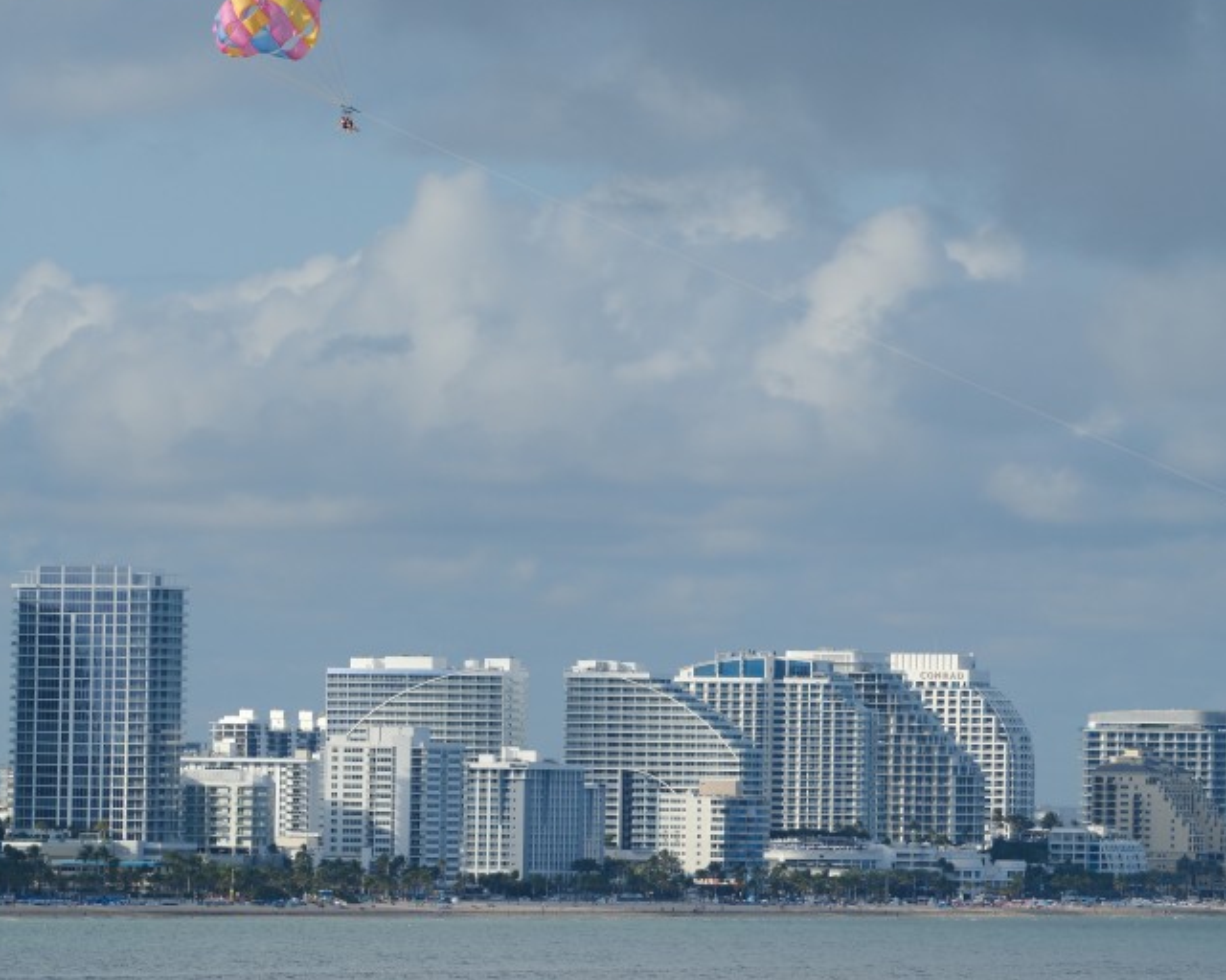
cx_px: 534
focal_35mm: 339
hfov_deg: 5.7
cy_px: 423
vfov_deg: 4.6
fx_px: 12301
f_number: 8
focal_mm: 171.3
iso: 400
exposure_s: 1/1000
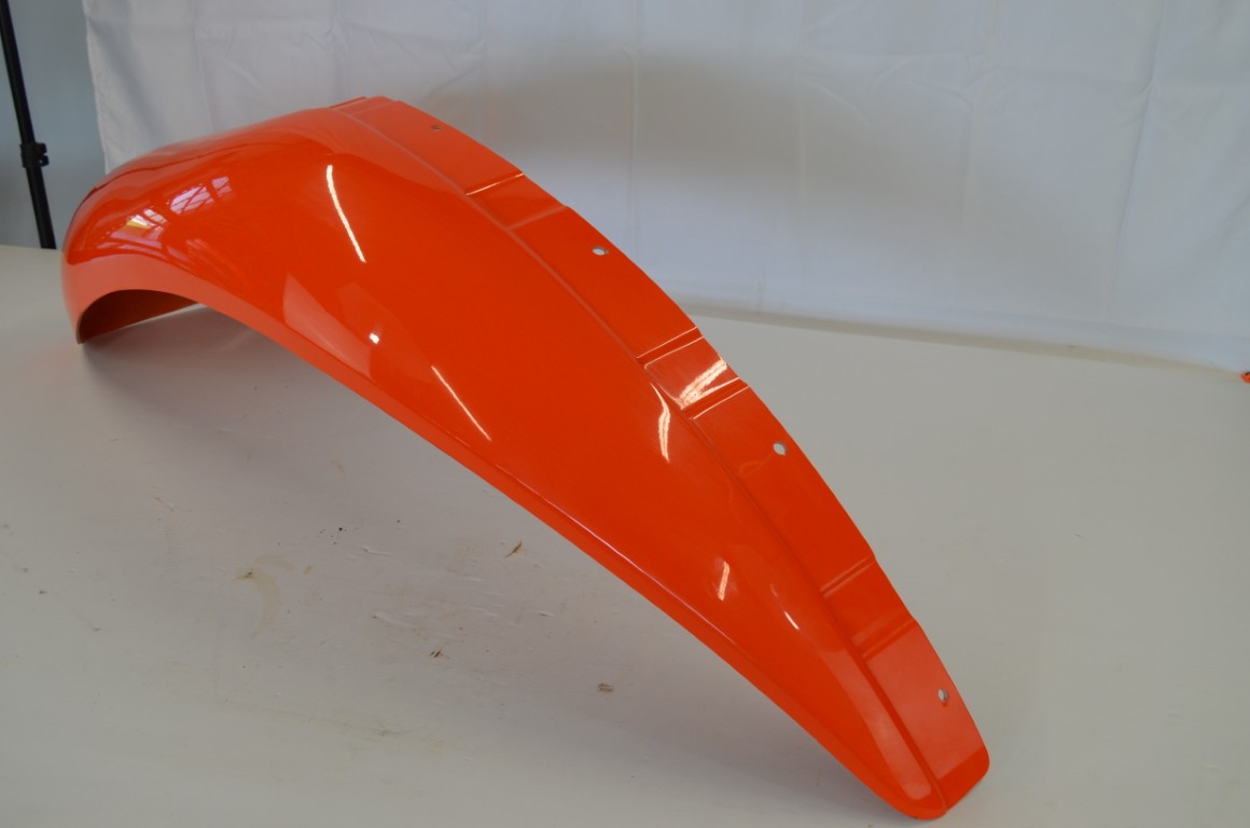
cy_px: 414
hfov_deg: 49.6
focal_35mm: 39
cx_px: 625
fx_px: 1351
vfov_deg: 34.1
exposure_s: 1/125
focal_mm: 26
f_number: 5.6
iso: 400
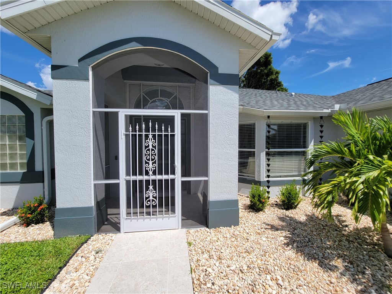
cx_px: 196
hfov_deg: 106.2
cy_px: 147
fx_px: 147
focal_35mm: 13
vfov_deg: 89.9
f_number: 2.2
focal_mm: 2.2
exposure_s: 1/2289
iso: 50
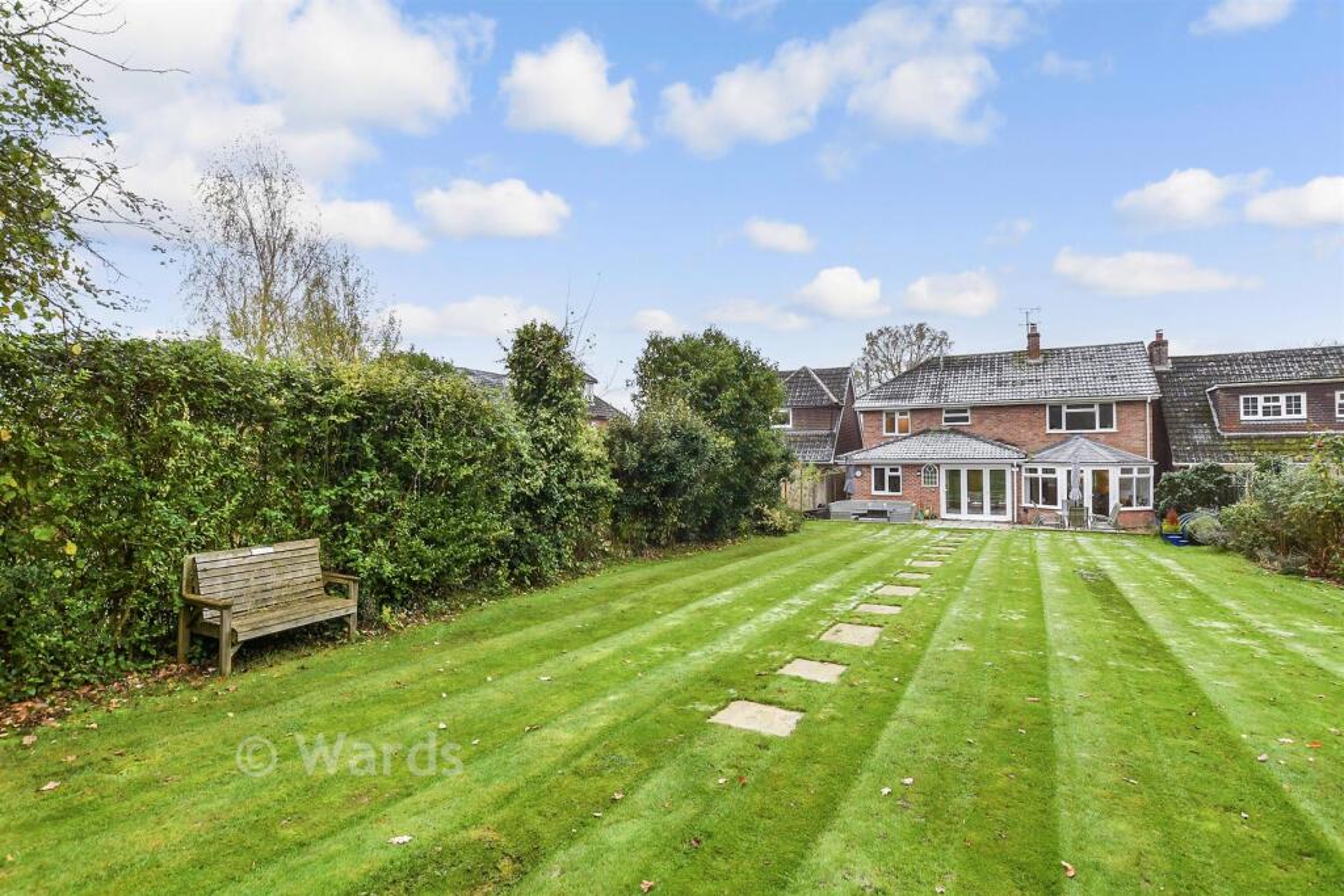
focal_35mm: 15
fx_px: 560
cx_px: 672
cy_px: 448
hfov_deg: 100.4
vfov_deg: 77.3
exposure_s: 1/80
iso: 320
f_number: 8
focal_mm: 10
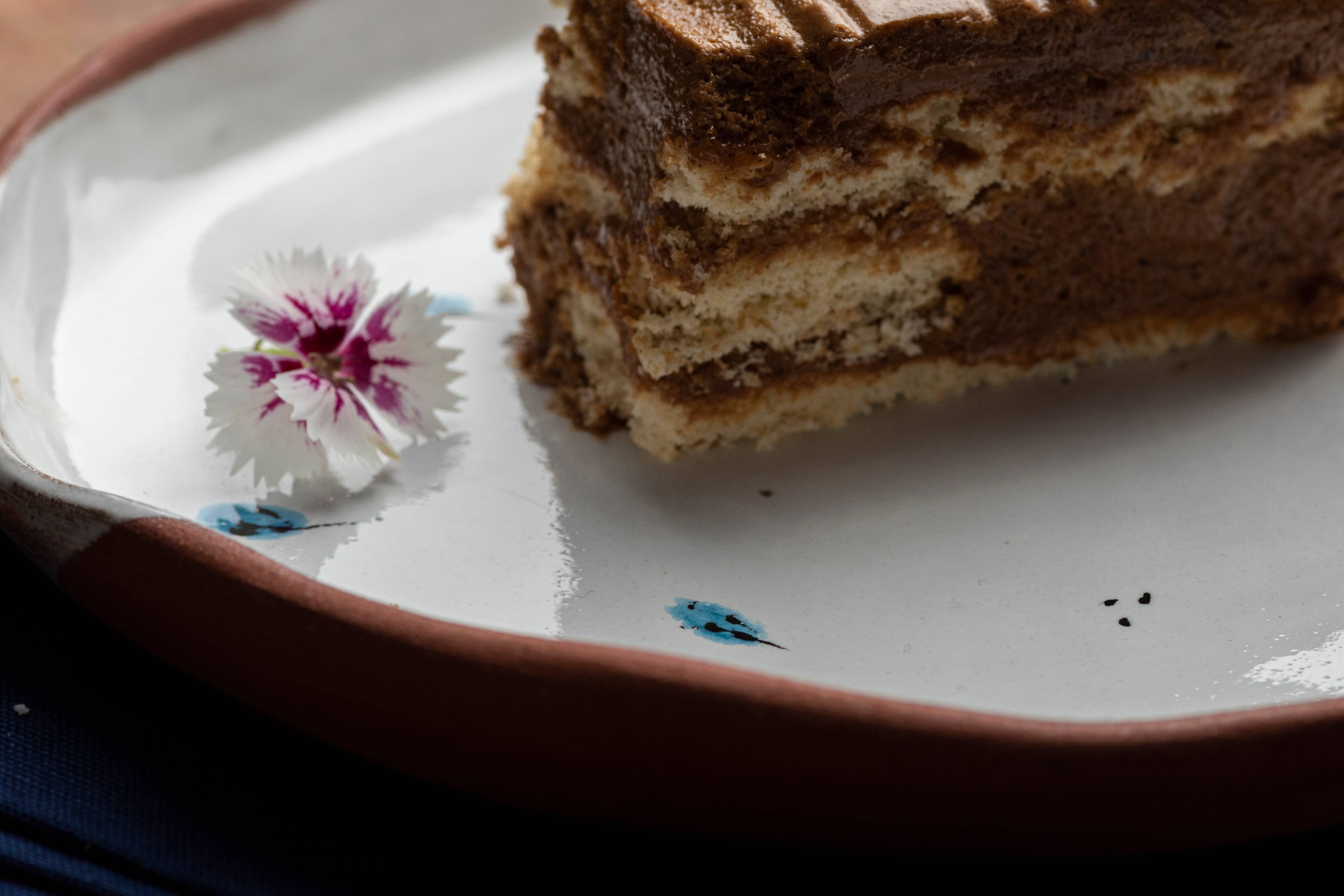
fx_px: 6572
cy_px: 192
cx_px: 959
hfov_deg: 11.7
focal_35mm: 176
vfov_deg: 7.8
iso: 100
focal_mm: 105
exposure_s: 1/250
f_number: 7.1
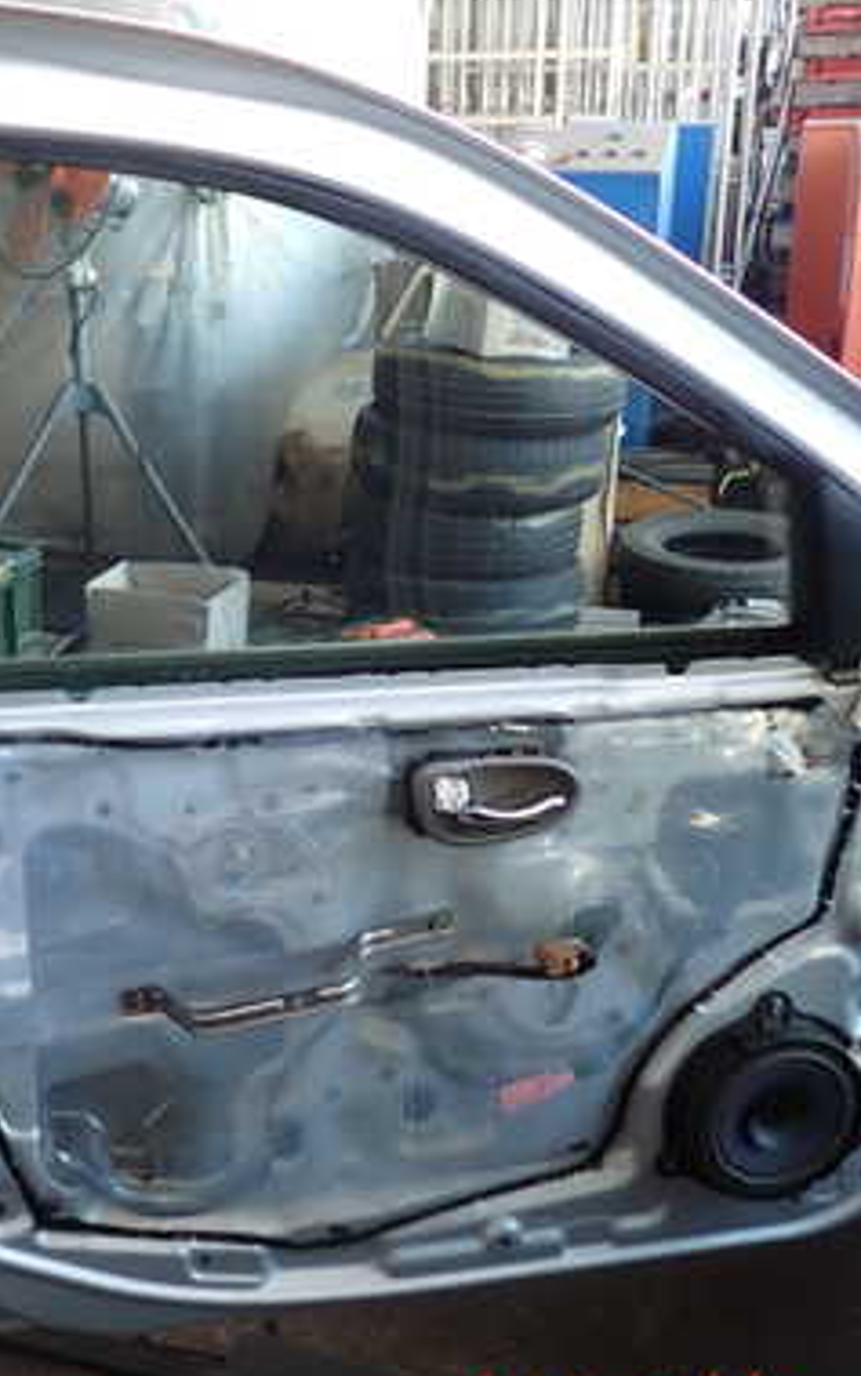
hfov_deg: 30.0
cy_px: 643
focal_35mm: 42
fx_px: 1576
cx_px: 211
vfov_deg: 47.2
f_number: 2
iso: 125
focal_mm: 4.5
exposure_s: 1/60
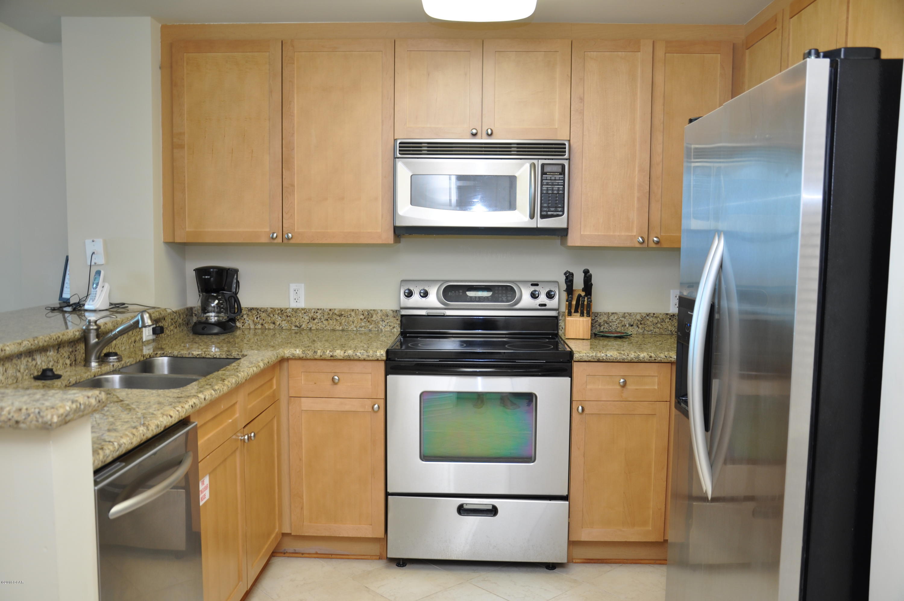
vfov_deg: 41.6
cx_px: 452
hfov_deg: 59.6
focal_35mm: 32
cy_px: 300
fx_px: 790
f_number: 3.8
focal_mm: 21
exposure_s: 1/20
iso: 200
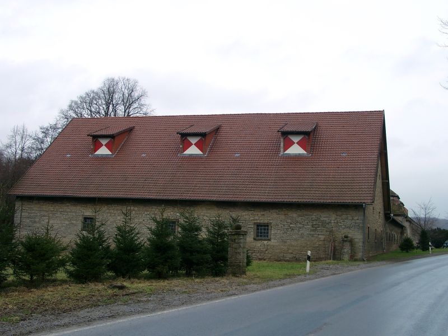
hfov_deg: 46.8
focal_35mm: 40
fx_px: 518
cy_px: 168
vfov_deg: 36.0
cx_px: 224
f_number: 4
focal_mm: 8.4
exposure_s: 1/158
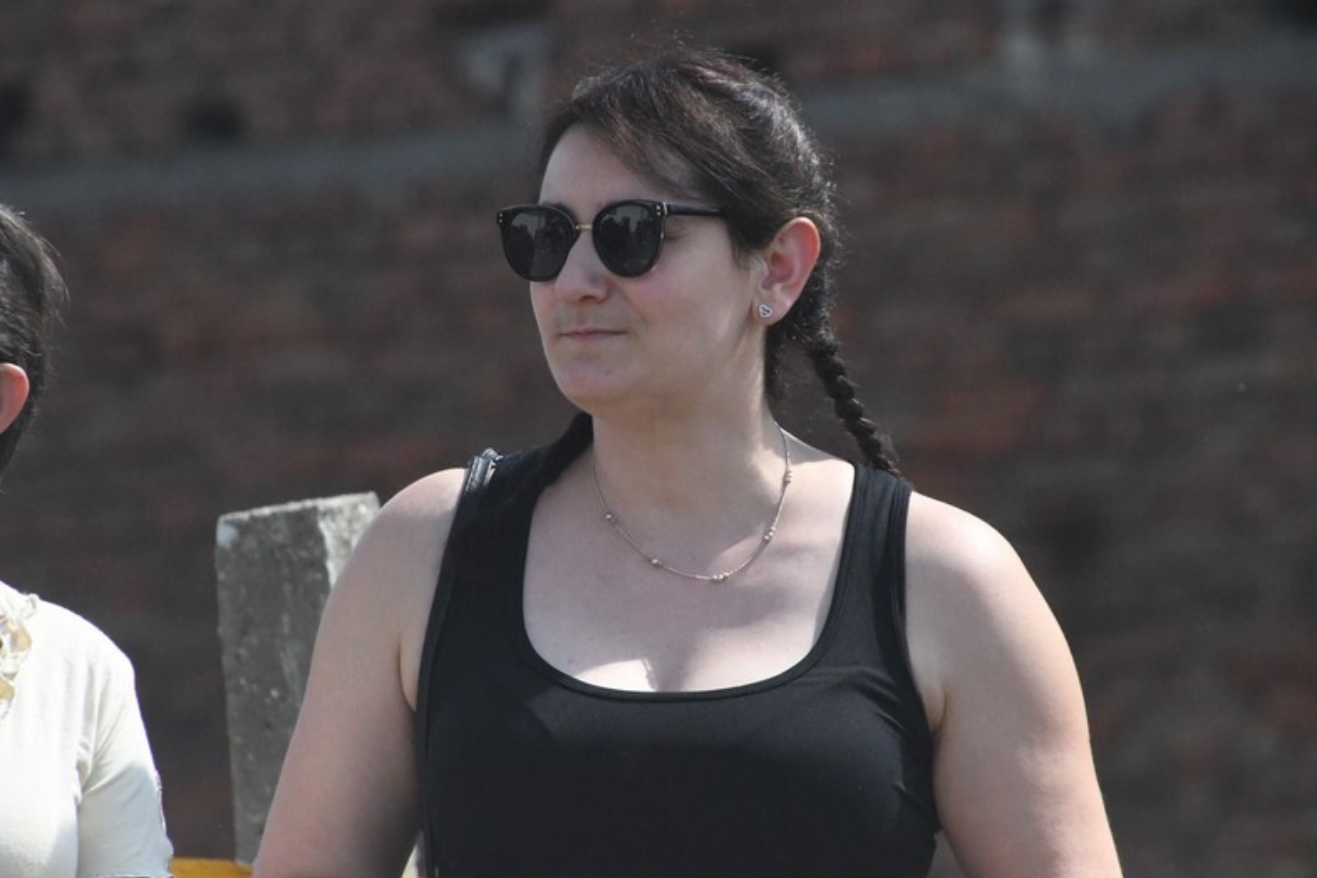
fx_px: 23448
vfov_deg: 2.1
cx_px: 655
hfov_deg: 3.2
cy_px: 431
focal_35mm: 641
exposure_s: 1/8000
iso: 6400
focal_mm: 400
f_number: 11
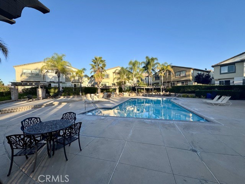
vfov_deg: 85.7
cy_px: 92
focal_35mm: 14
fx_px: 99
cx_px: 122
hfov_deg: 102.1
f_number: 2.2
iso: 40
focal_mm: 2.22
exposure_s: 1/693
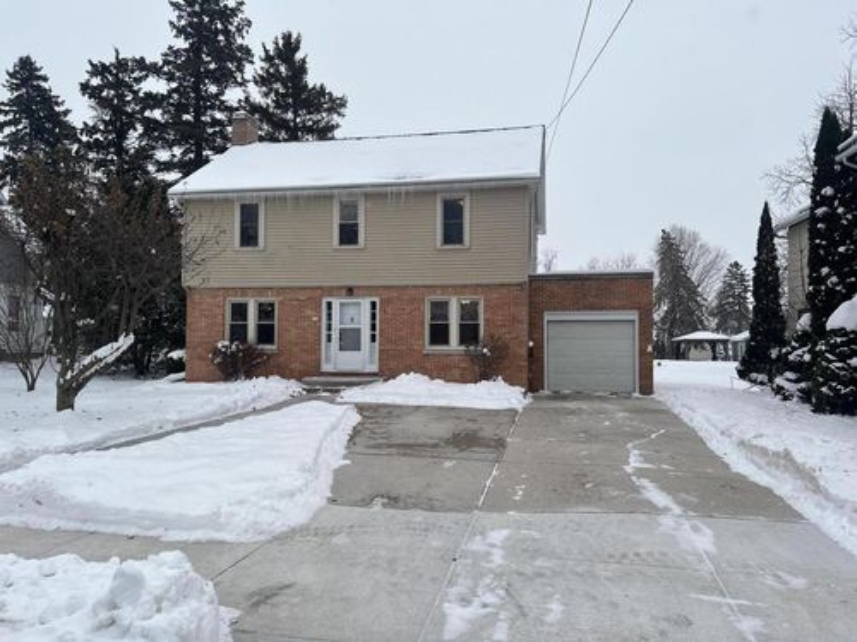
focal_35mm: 26
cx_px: 428
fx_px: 644
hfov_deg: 67.3
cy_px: 321
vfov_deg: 53.1
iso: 50
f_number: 1.5
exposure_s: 1/511
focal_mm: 5.7
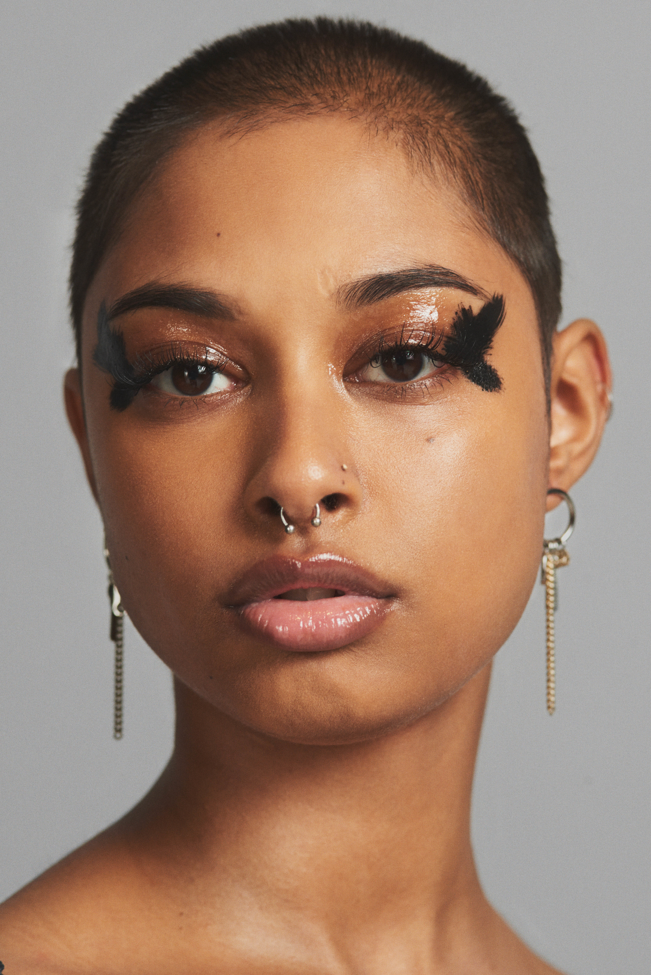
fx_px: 2846
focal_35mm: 105
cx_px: 326
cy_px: 488
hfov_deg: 13.1
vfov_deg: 19.4
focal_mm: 105
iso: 560
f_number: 6.7
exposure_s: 1/180
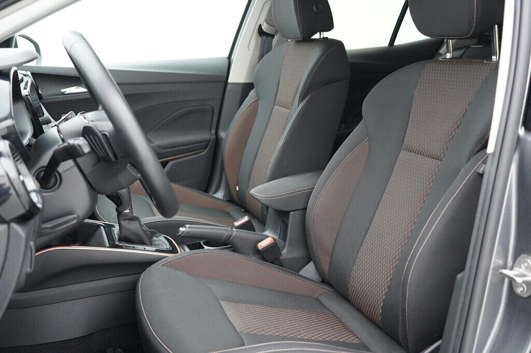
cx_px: 266
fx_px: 531
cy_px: 176
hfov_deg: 53.2
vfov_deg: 36.8
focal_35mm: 36
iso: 2500
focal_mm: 24
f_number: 2.8
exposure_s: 1/320
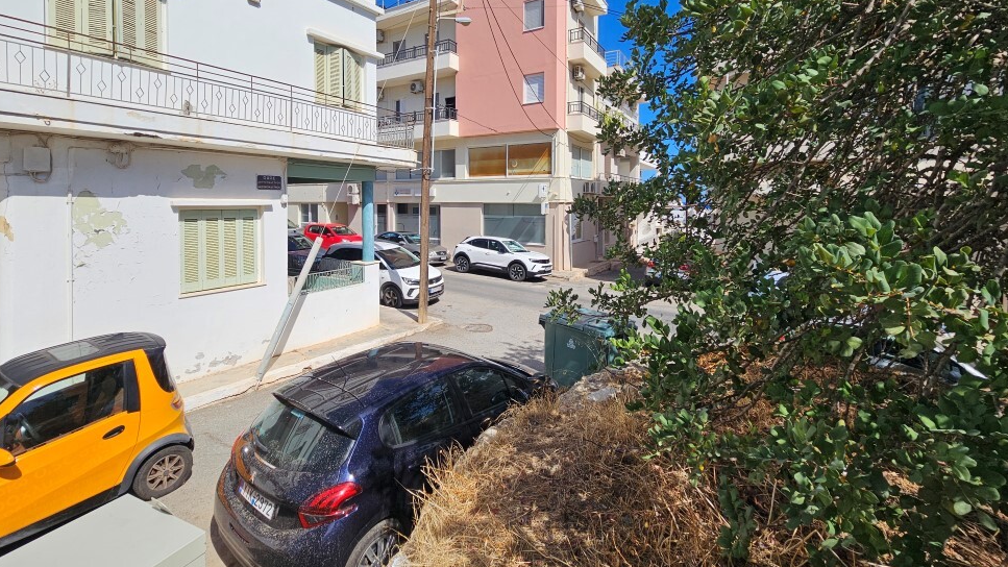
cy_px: 208
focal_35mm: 15
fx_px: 401
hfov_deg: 103.0
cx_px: 495
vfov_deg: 69.3
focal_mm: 2.2
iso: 50
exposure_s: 1/3446
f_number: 2.2
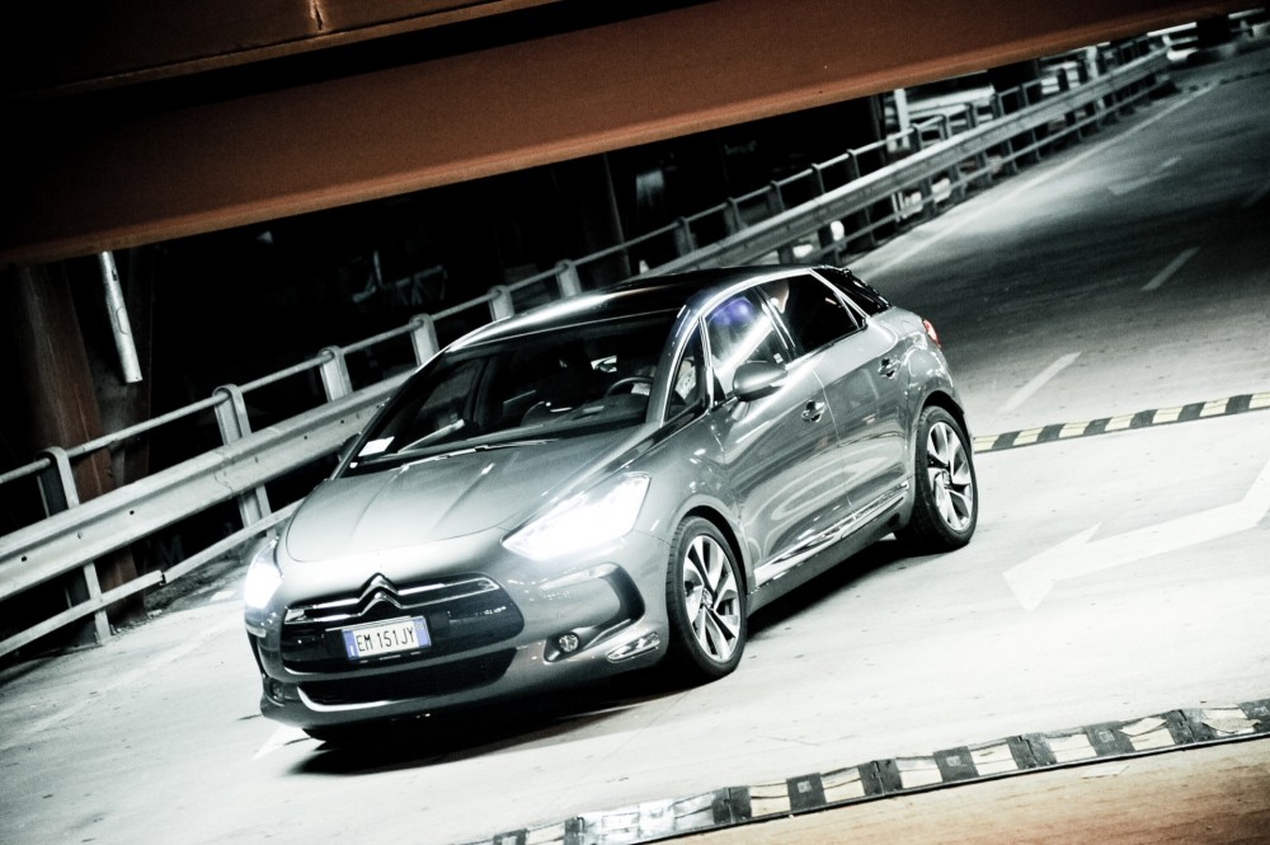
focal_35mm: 120
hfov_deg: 17.1
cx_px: 635
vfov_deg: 11.4
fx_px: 4230
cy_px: 422
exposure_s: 1/40
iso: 3200
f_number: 4
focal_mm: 120
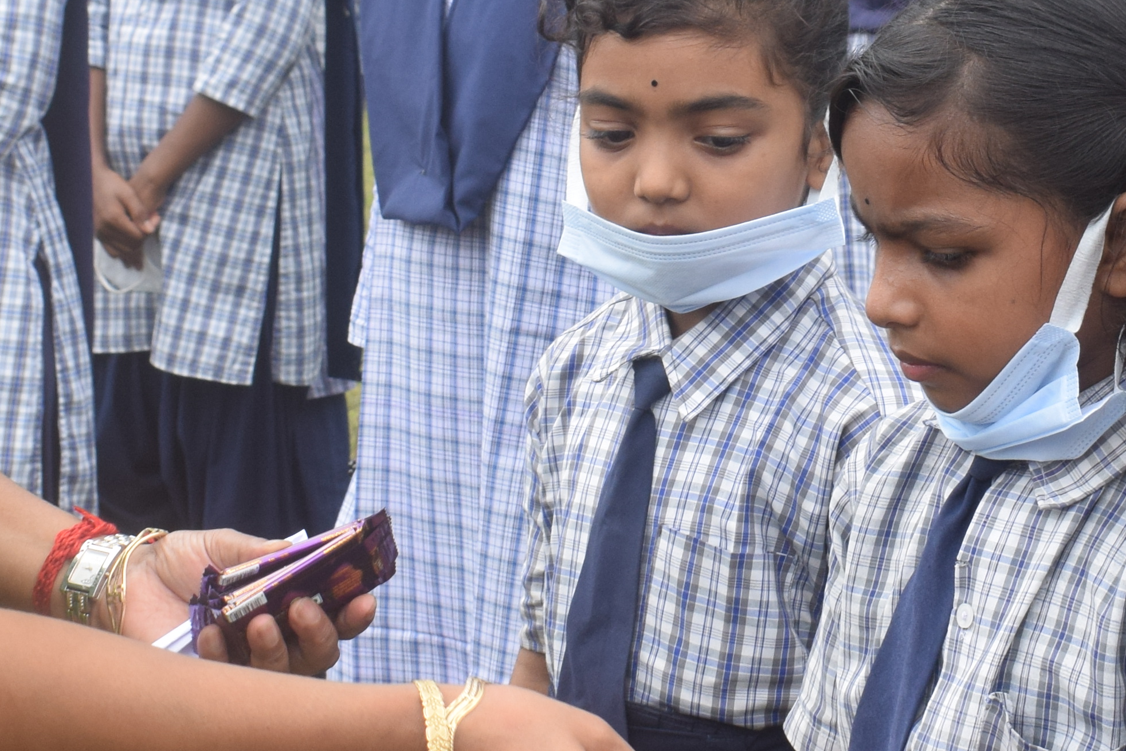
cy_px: 242
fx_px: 3582
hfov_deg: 17.9
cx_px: 633
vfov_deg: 11.9
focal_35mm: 115
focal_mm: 25
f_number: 8
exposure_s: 1/250
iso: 400
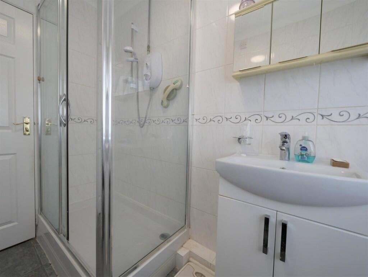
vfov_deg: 85.7
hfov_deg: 102.0
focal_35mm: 14
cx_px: 184
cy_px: 138
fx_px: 149
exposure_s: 1/60
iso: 250
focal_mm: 7
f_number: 4
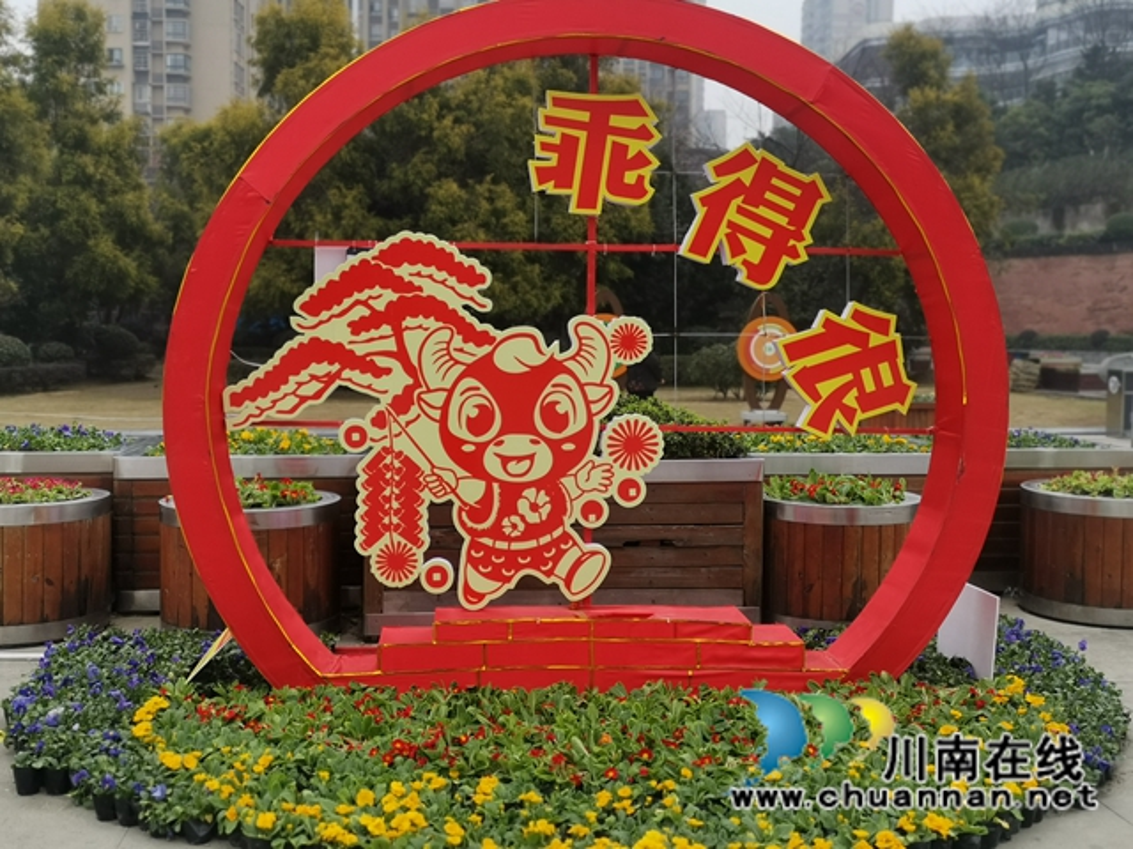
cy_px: 424
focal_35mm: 38
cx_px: 566
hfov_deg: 49.0
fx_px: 1244
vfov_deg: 37.7
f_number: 4
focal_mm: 4.75
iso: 50
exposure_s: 1/290
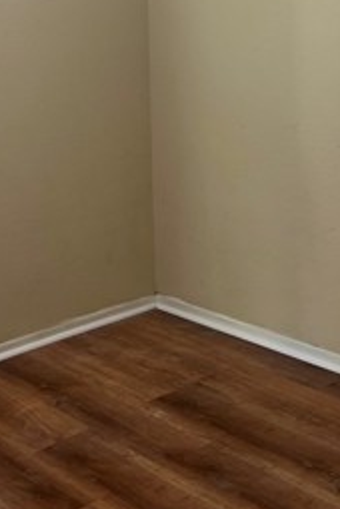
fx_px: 963
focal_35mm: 68
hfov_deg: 20.0
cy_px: 68
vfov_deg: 28.7
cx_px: 120
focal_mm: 5.7
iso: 64
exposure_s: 1/60
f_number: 1.5
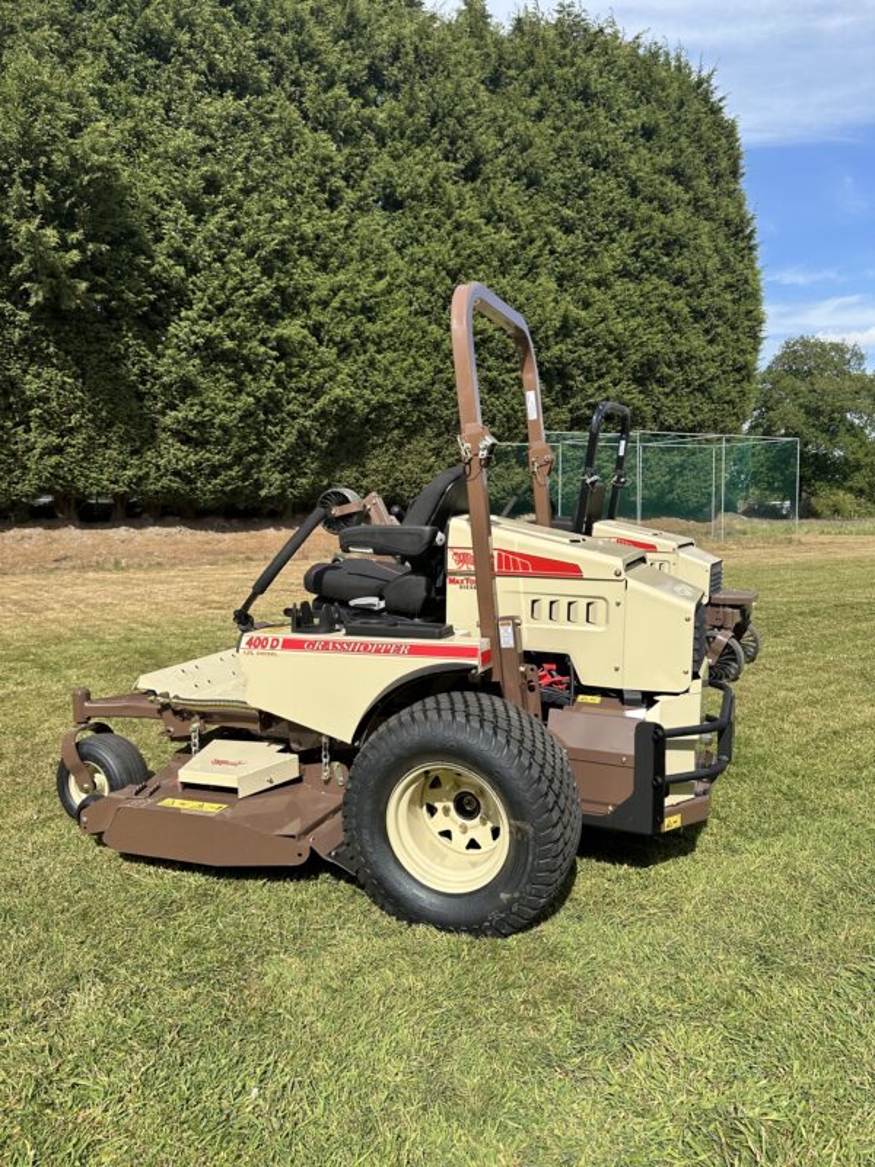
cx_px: 438
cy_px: 584
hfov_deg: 56.8
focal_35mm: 24
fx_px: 809
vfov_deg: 71.6
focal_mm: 6.86
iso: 80
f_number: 1.78
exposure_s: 1/4016
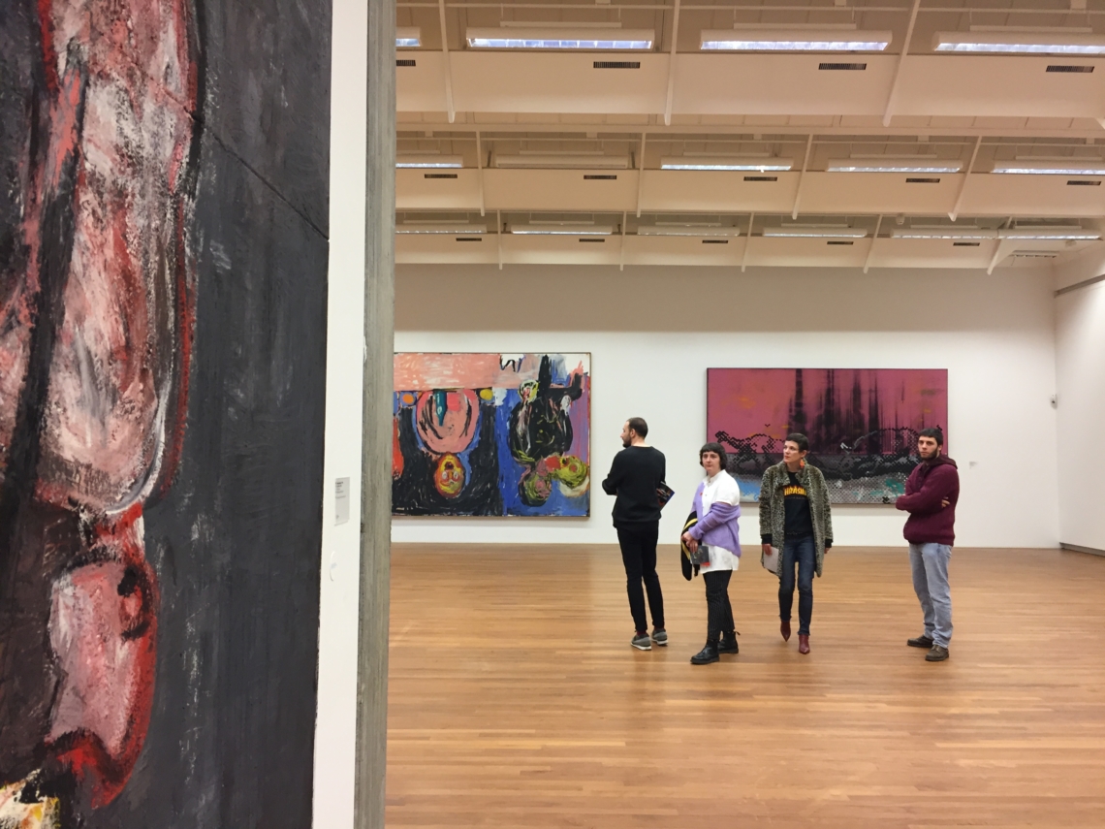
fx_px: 926
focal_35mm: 29
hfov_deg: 61.7
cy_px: 414
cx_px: 552
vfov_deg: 48.2
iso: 100
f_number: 2.2
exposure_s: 1/33
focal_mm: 4.15
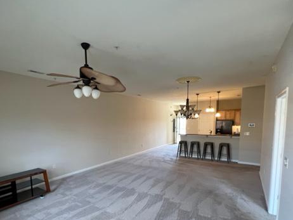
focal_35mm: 18
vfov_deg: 70.4
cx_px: 132
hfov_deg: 87.5
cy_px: 138
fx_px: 152
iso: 160
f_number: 1.8
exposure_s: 1/60
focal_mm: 1.57
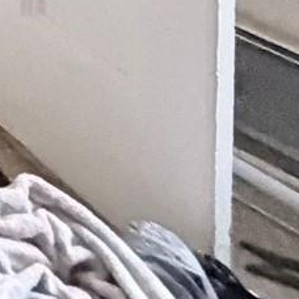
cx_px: -750
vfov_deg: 10.0
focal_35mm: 111
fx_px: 1085
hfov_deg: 9.4
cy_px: -677
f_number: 2.2
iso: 500
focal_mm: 2.22
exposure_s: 1/60
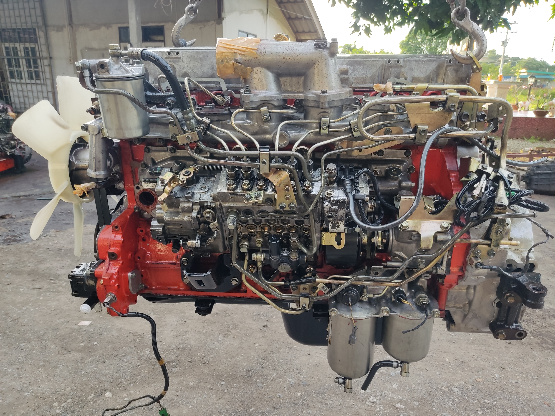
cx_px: 278
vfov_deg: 54.9
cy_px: 208
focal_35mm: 25
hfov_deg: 69.4
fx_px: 401
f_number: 1.79
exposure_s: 1/100
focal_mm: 4.71
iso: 68
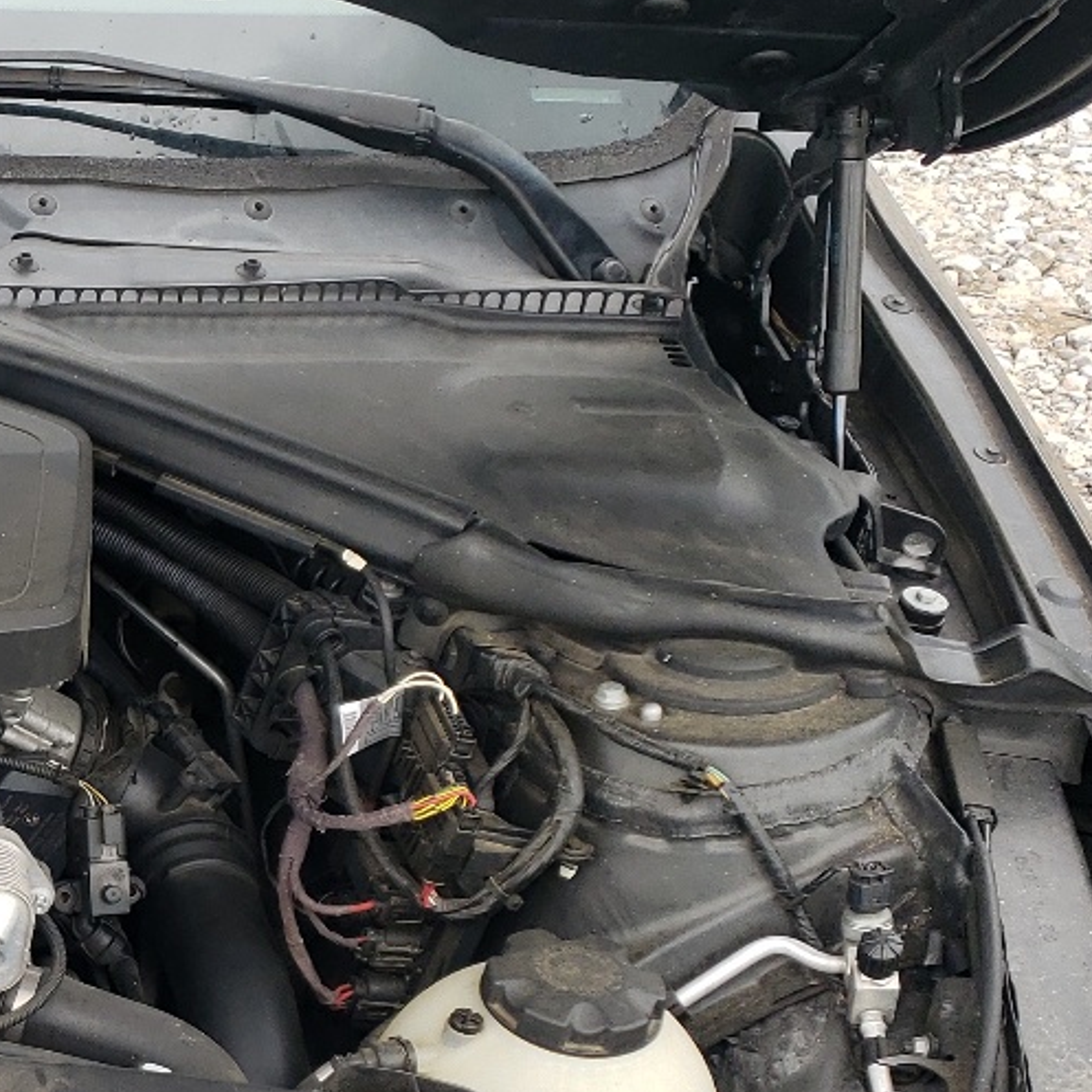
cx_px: -415
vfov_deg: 23.0
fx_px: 2641
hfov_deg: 20.8
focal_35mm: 74
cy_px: 896
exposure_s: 1/500
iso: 50
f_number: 1.5
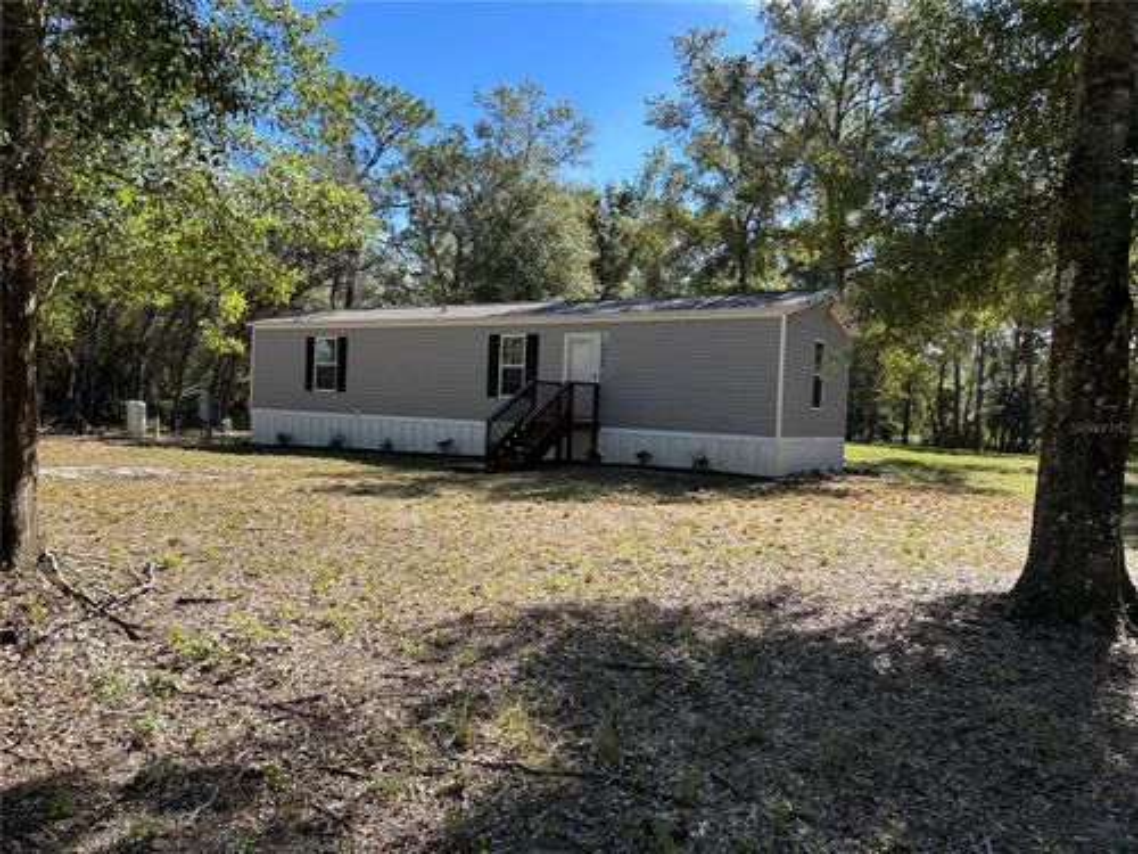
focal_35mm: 26
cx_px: 569
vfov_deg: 53.1
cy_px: 427
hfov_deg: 67.3
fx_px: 855
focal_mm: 5.7
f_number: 1.5
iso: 50
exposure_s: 1/1553
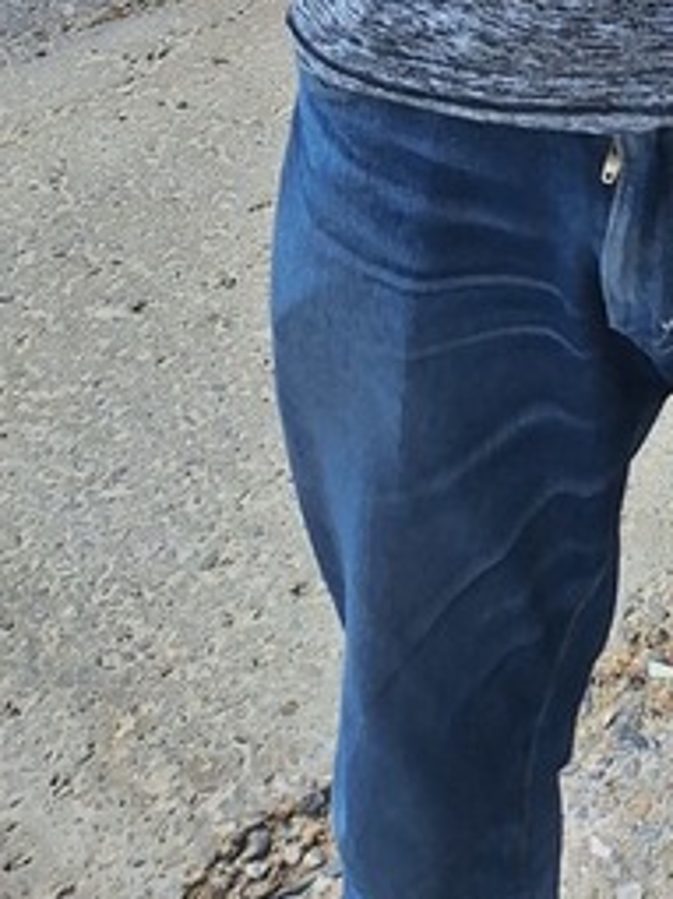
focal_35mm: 77
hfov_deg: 18.2
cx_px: 789
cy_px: -561
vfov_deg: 20.5
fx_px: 1998
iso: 40
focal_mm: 5.54
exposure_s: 1/1466
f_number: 1.8
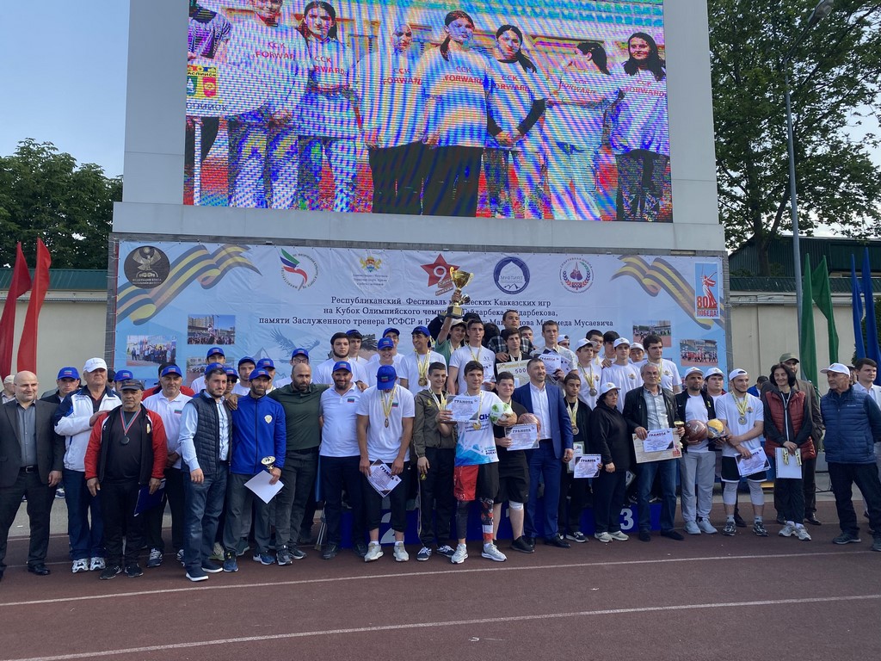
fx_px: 662
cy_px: 330
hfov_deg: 67.3
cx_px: 440
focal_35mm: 26
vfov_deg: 53.1
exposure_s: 1/1103
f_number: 1.8
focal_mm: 4.25
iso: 32
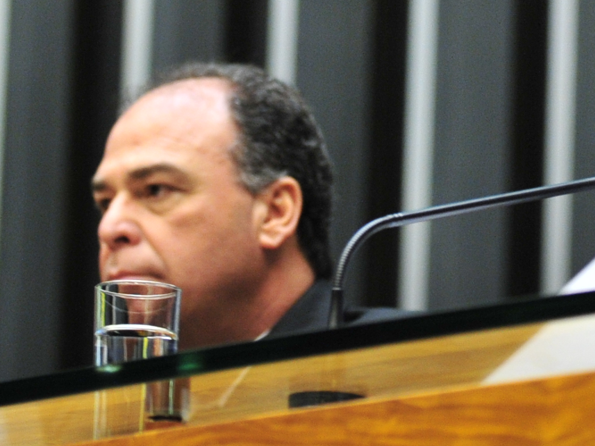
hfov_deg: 5.3
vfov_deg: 4.0
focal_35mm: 371
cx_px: 539
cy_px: 109
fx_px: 6376
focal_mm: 95
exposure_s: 1/80
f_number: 2.8
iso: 1250
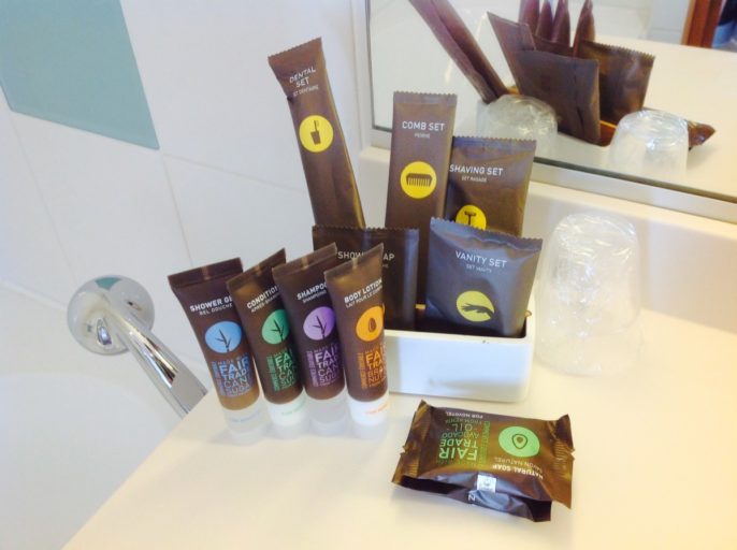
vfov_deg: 40.6
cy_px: 275
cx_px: 368
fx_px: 744
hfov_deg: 52.7
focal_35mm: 35
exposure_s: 1/40
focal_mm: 4.28
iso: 64
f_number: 2.4
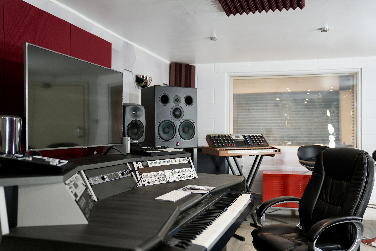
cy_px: 126
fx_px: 355
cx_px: 188
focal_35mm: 34
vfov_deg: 38.9
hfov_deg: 55.8
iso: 1250
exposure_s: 1/40
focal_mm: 34
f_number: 2.8
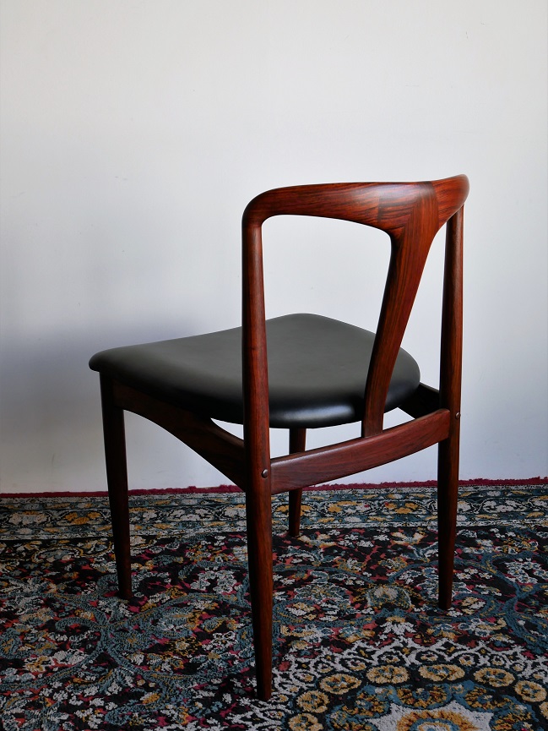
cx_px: 274
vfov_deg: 41.2
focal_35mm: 46
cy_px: 366
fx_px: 971
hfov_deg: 31.5
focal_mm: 23
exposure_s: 1/60
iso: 320
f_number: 4.9
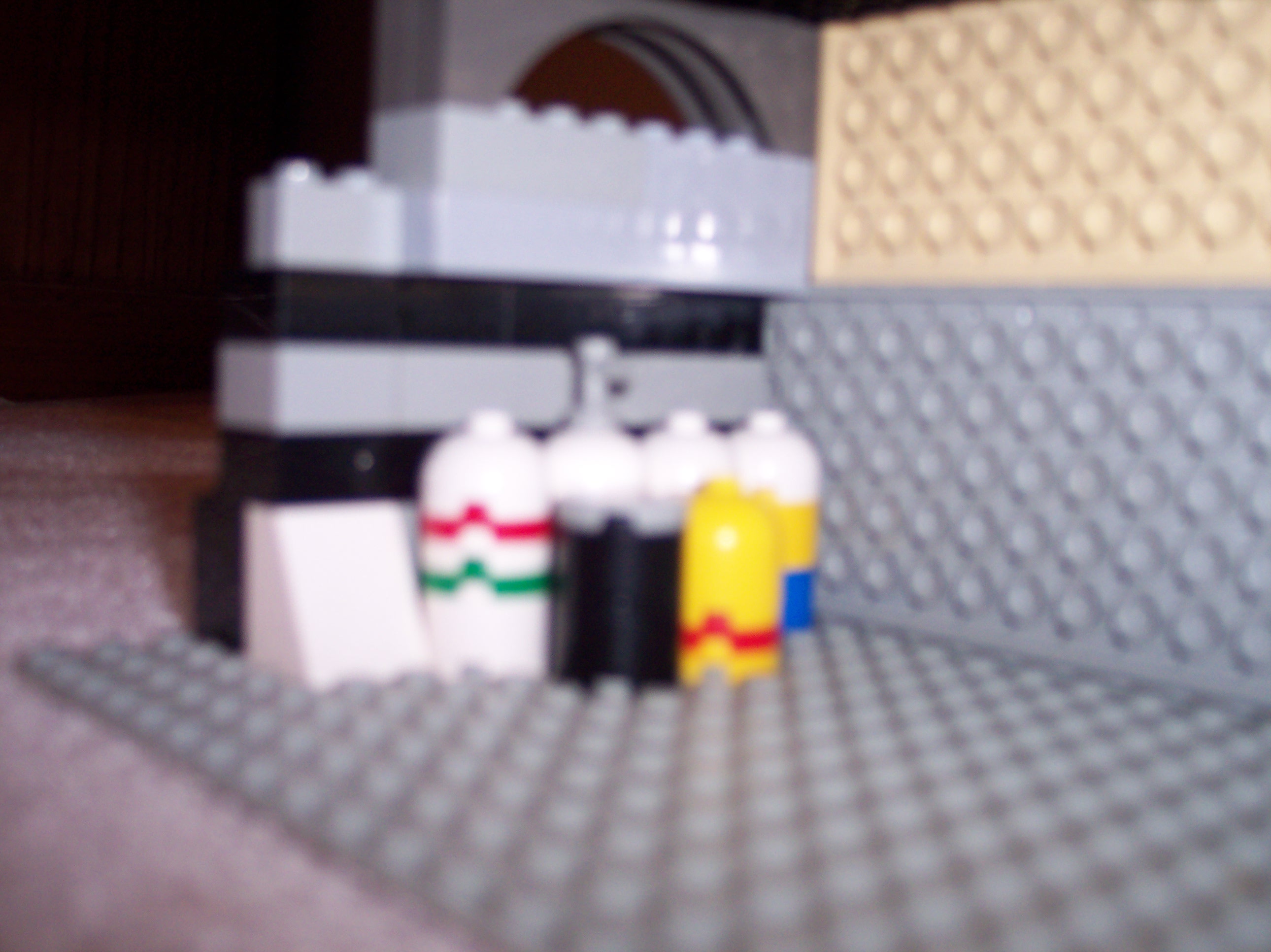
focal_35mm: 38
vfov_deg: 37.7
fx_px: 1394
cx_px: 636
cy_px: 476
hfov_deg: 49.0
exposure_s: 1/30
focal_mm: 8
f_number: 2.8
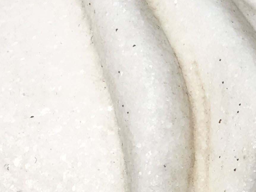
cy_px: 233
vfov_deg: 10.7
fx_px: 1006
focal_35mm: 136
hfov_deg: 13.5
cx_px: 409
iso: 25
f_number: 2.2
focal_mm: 4.15
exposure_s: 1/5917
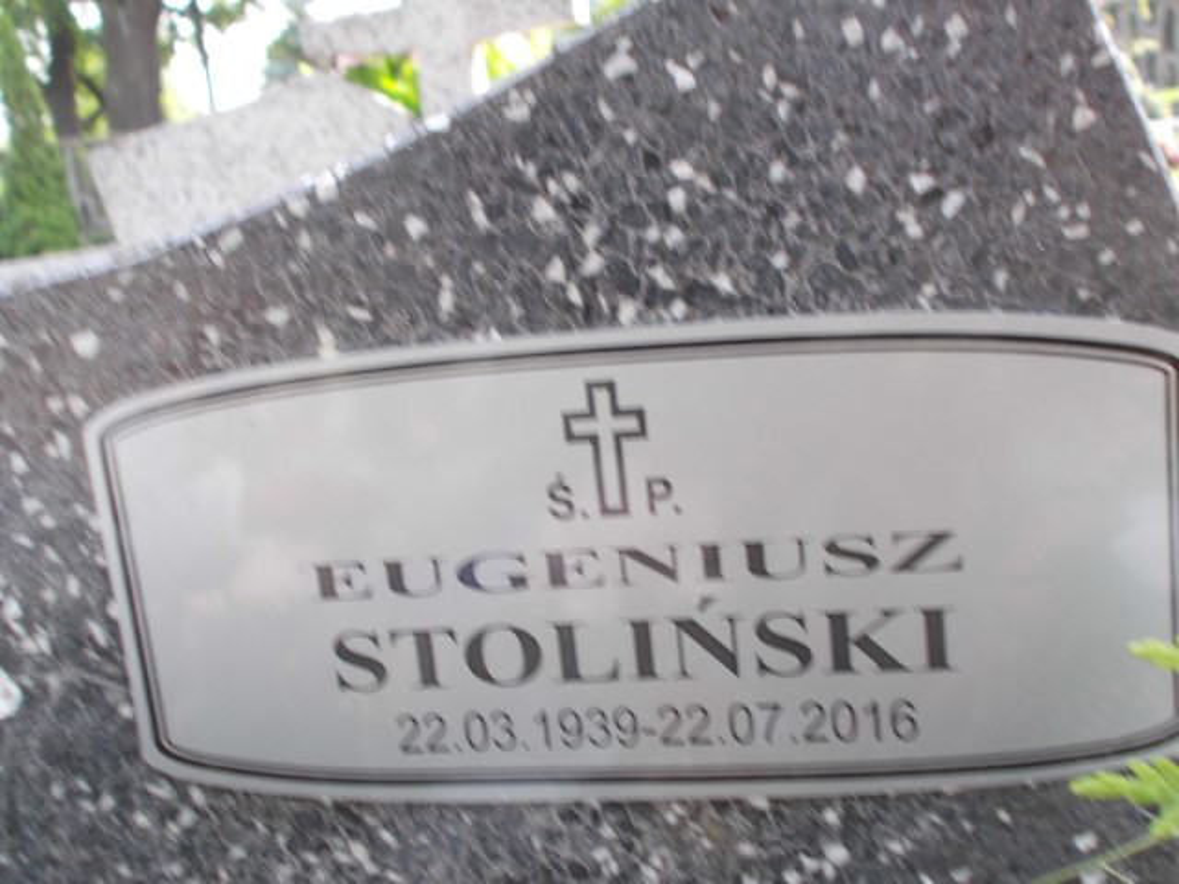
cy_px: 442
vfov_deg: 32.9
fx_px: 1499
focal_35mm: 44
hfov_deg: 42.9
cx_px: 590
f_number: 4.2
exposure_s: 1/30
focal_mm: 7.9
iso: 80
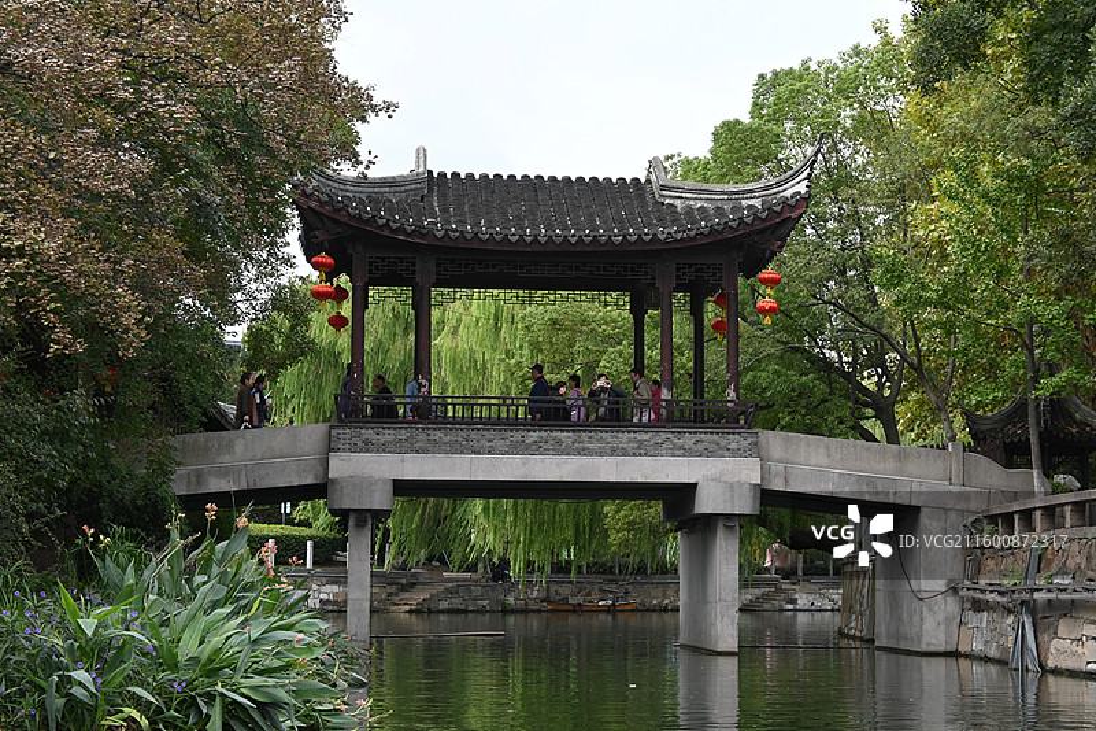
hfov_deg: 27.0
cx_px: 548
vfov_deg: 18.2
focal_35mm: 75
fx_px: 2283
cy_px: 366
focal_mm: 50
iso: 160
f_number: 6.3
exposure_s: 1/250
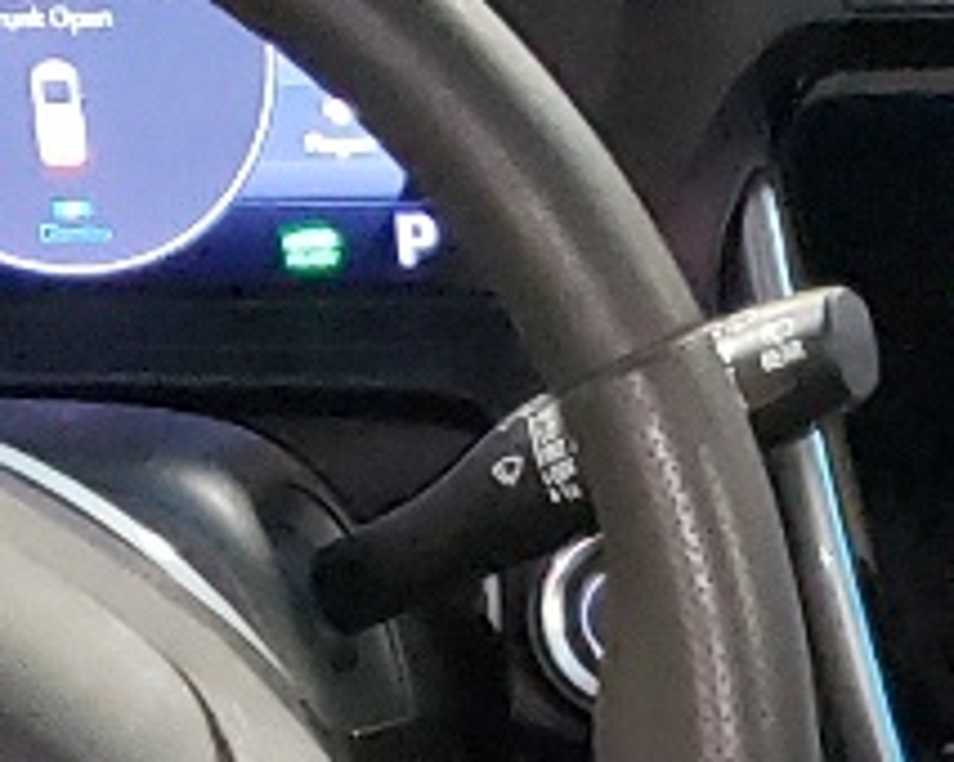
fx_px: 5388
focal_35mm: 191
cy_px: 1945
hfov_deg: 9.9
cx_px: 1362
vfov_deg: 7.5
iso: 550
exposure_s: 1/24
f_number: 1.5
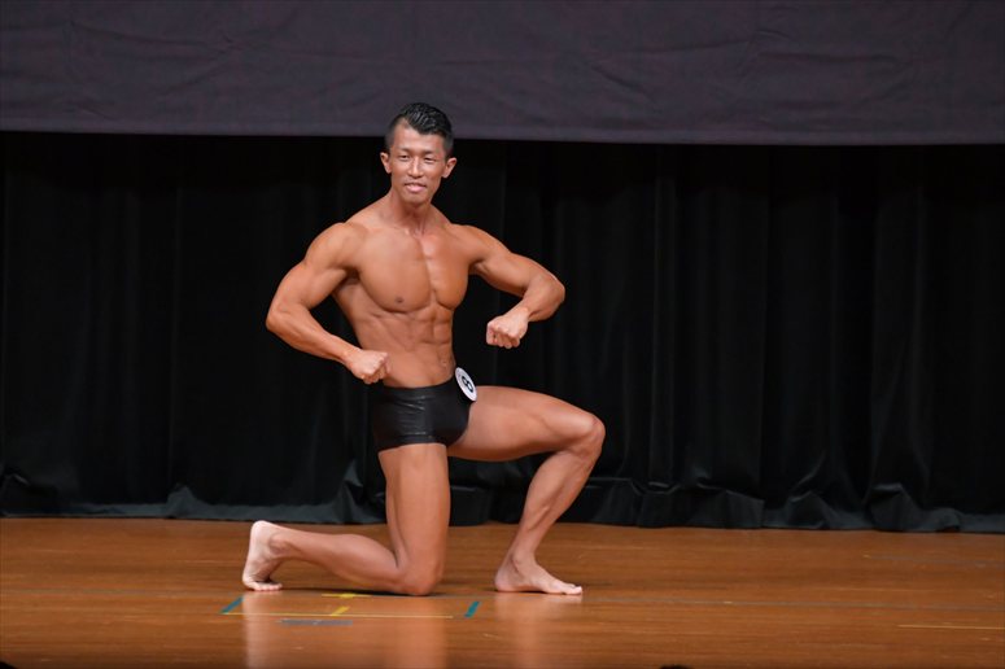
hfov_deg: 6.0
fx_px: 9627
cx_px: 502
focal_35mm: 345
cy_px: 334
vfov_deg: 4.0
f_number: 5.6
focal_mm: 230
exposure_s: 1/400
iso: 4000
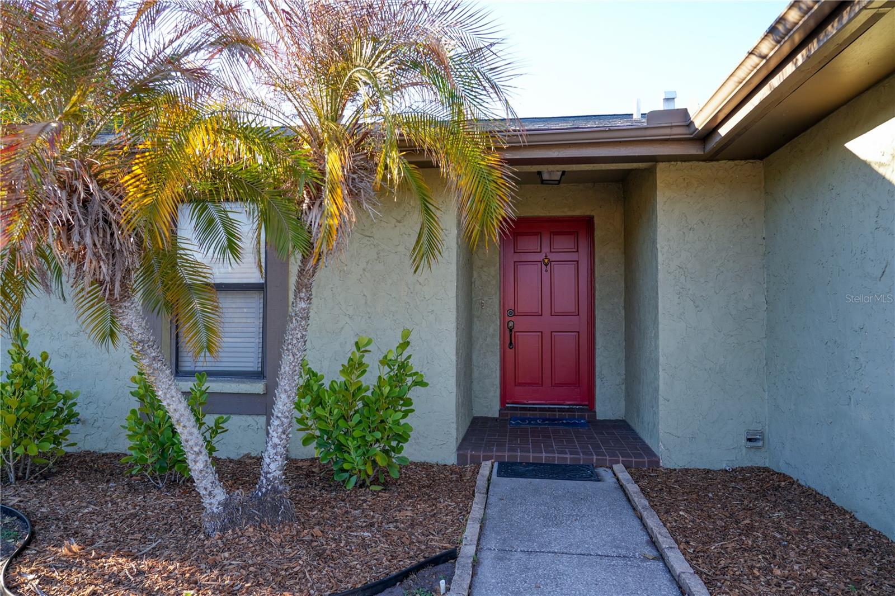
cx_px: 448
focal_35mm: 24
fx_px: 597
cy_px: 298
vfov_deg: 53.1
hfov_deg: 73.8
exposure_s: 1/50
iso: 100
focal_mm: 24
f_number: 5
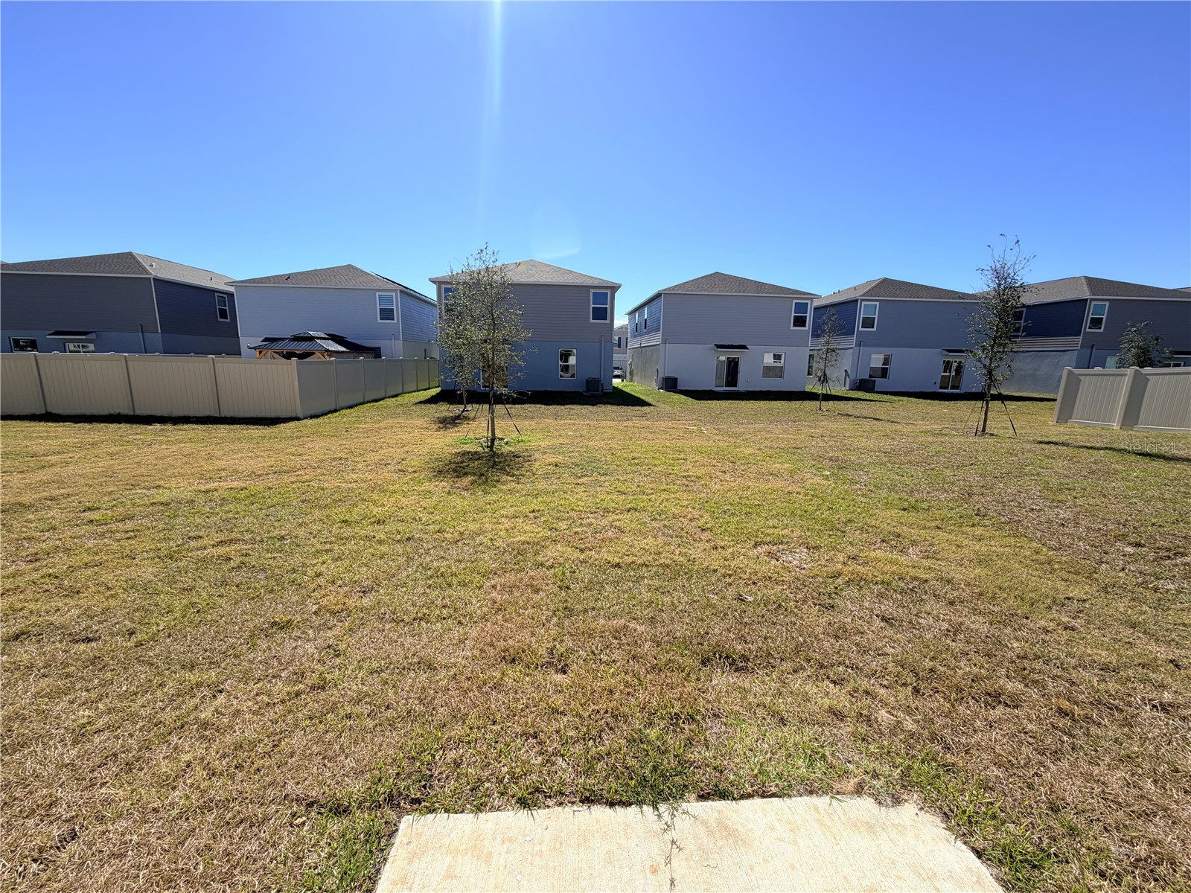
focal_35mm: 14
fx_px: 482
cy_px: 446
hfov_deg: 102.1
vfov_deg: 85.7
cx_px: 596
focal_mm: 2.22
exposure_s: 1/841
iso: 20
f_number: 2.2
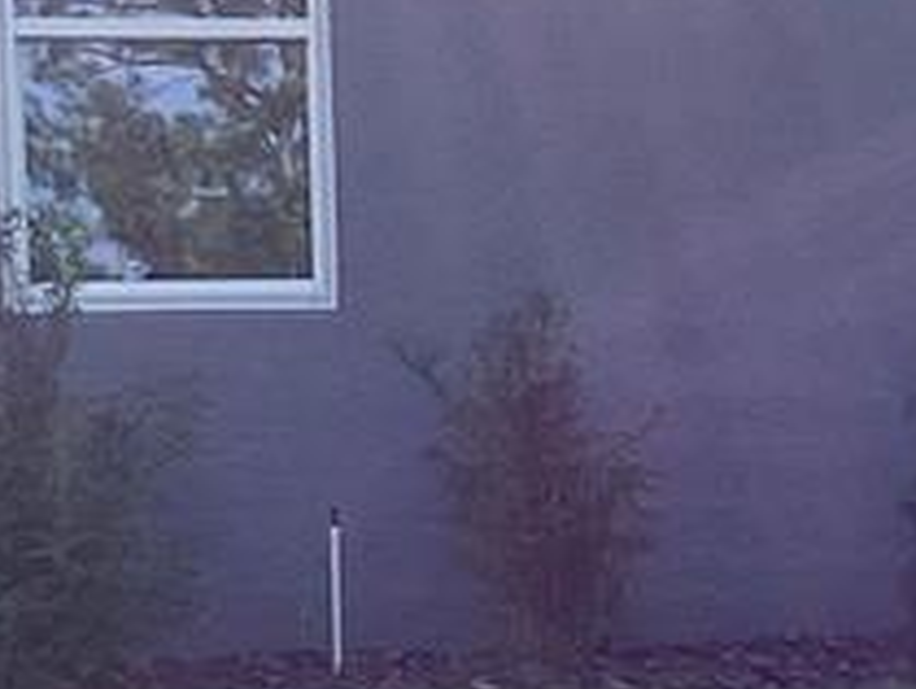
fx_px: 4000
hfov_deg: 12.6
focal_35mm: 151
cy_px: 711
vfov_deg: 9.8
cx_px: 1239
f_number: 2.4
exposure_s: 1/994
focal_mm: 3.3
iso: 25
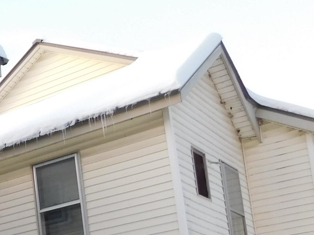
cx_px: -188
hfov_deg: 19.5
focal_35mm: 84
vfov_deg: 16.6
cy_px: 301
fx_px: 762
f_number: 3
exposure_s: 1/320
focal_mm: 4
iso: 125
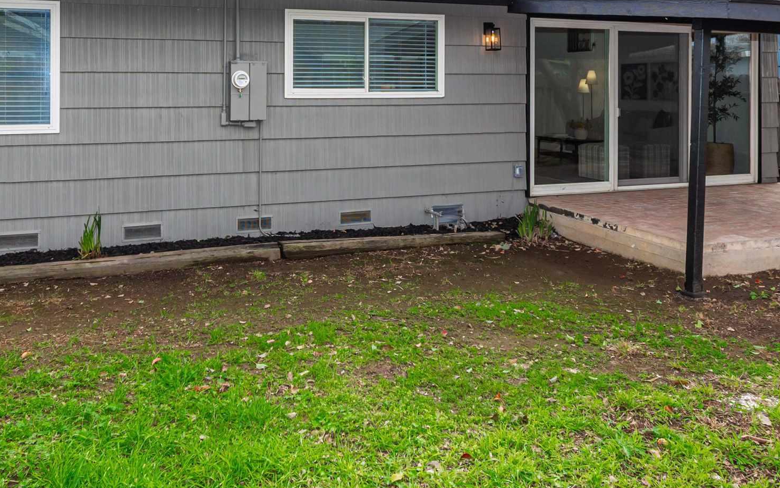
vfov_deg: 37.6
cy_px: 80
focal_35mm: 32
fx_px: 680
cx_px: 330
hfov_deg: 59.4
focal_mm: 10
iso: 100
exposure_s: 1/250
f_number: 6.3
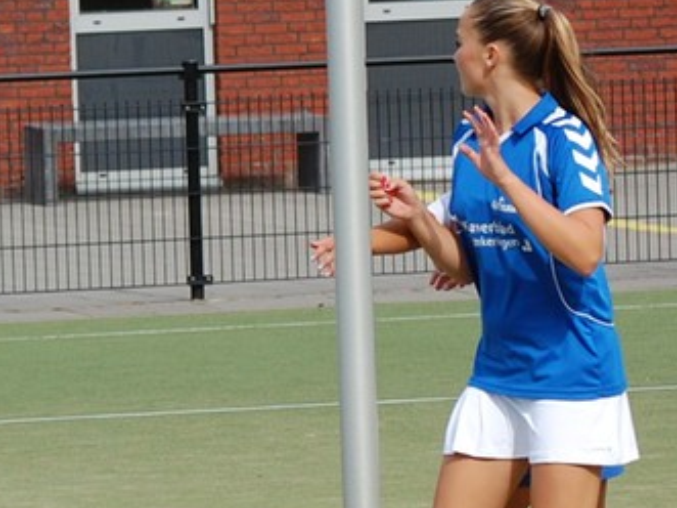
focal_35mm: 357
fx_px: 6979
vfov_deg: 4.2
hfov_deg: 5.5
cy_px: 178
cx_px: -90
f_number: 6.3
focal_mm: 80
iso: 200
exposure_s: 1/640
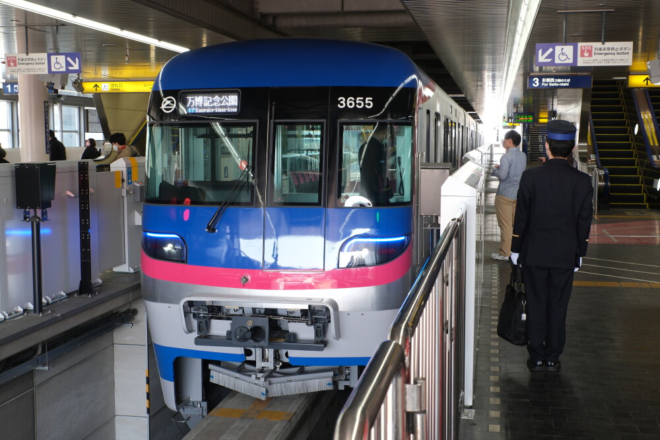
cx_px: 330
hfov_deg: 44.5
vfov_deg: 30.5
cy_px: 220
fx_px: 806
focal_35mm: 44
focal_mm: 29.3
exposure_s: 1/28
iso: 800
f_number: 9
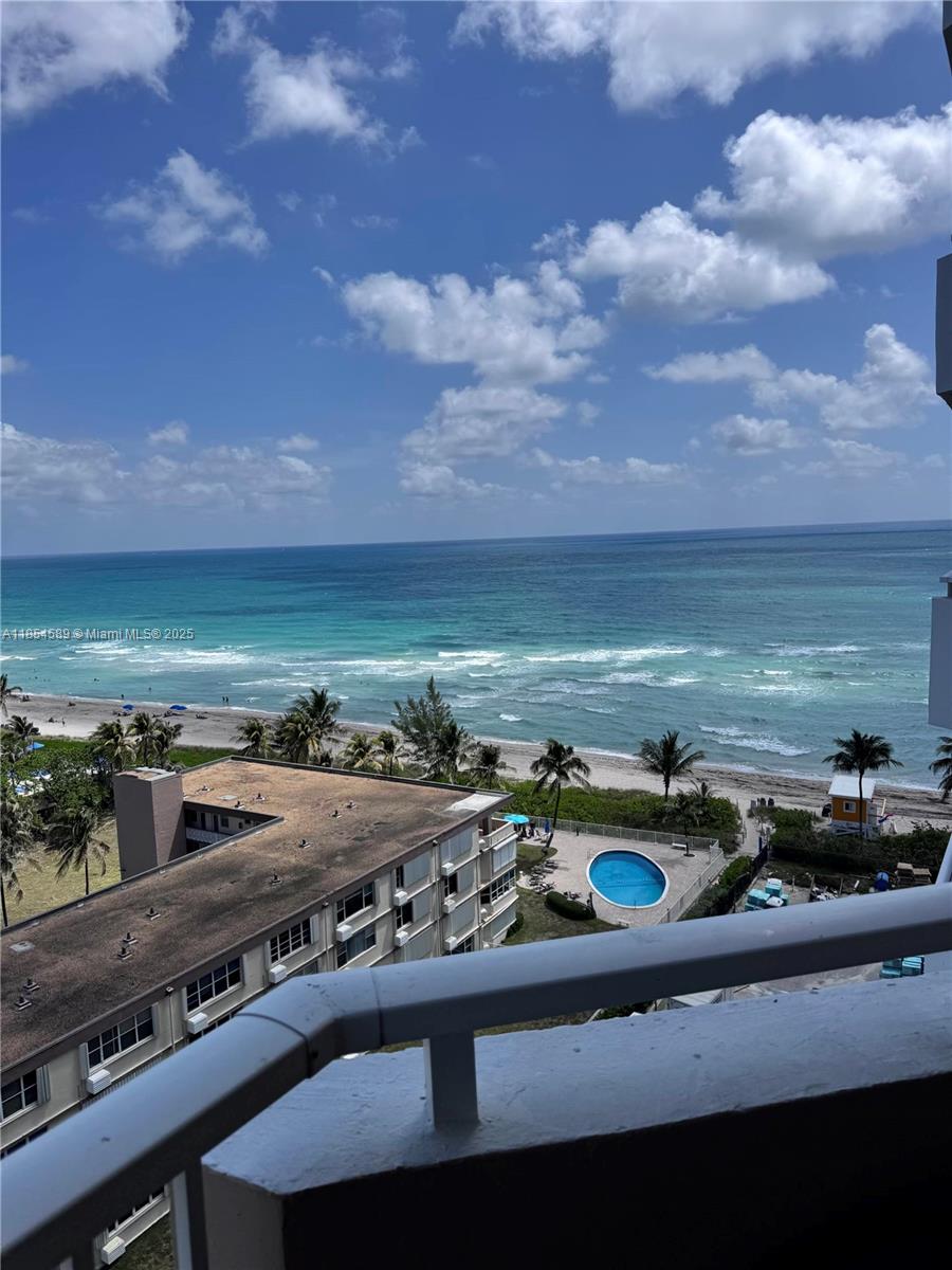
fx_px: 880
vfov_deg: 71.6
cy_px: 635
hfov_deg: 56.8
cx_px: 476
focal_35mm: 24
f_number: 1.78
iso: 80
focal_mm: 6.76
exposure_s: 1/10417
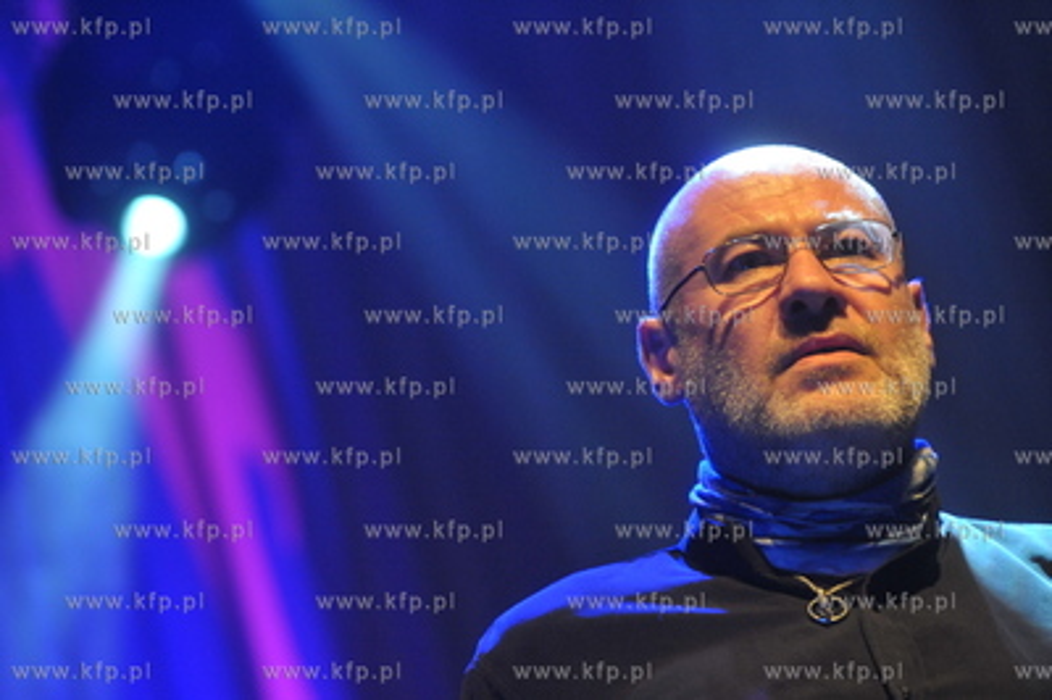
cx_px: 526
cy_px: 350
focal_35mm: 155
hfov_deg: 13.3
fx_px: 4526
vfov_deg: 8.8
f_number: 5.6
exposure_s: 1/80
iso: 3200
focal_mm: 155
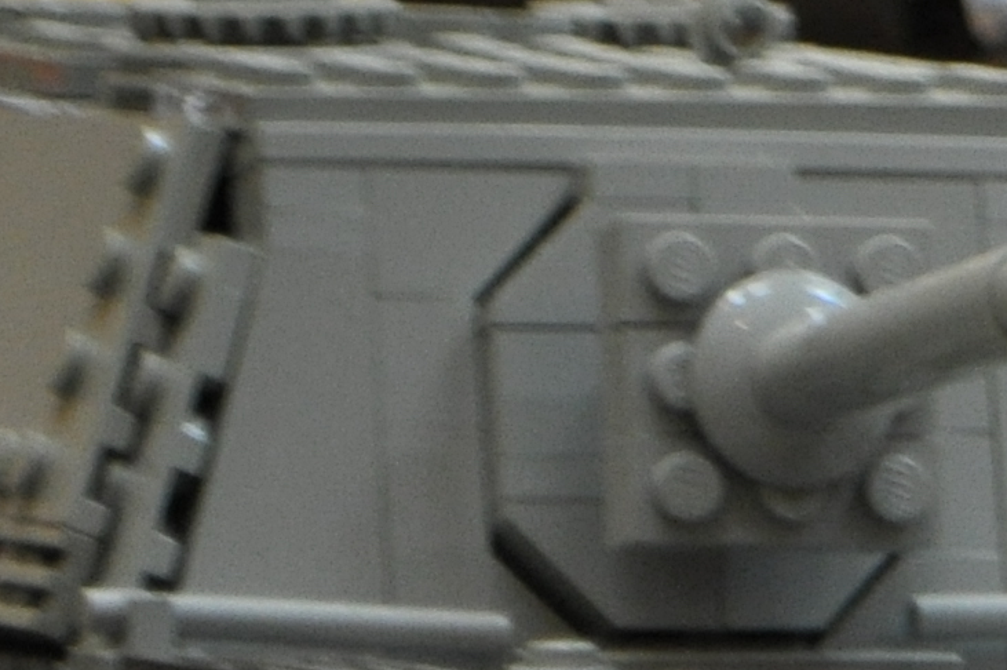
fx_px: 13524
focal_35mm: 484
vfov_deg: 2.8
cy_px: 441
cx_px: 2584
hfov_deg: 4.2
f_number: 5.6
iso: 800
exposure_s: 1/40
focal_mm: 55
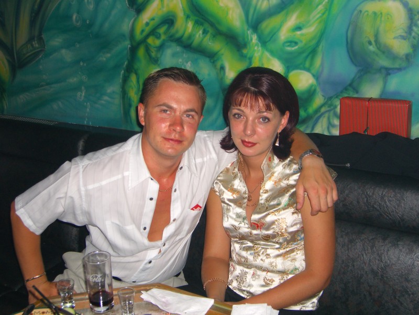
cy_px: 158
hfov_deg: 41.2
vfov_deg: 31.5
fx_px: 557
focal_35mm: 46
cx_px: 210
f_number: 3.1
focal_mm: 9.5
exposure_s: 1/60
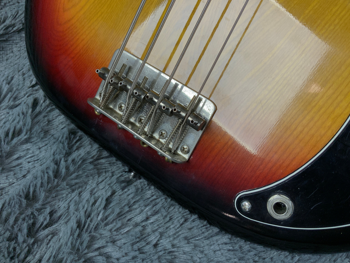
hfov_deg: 60.0
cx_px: 179
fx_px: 303
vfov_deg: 46.8
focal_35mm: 30
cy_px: 127
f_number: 1.8
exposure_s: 1/100
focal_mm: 3
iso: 50
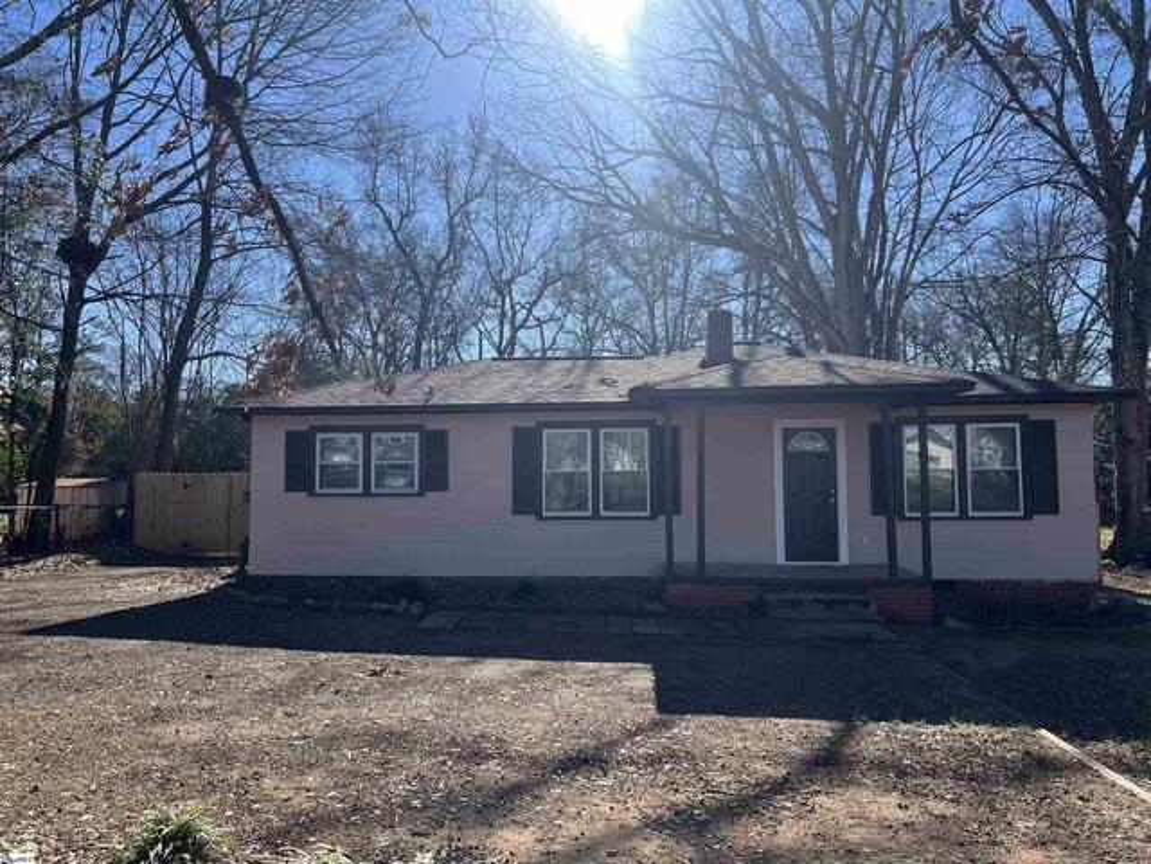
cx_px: 576
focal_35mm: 26
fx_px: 865
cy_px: 432
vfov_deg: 53.1
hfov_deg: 67.3
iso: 50
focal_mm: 5.7
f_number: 1.5
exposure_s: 1/2571
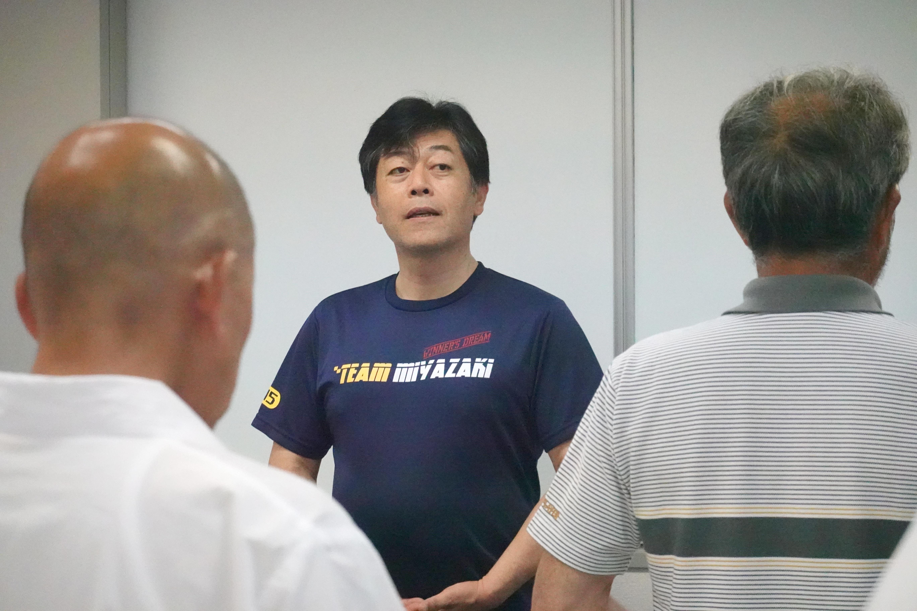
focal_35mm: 142
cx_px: 458
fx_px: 3617
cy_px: 306
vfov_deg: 9.7
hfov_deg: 14.4
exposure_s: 1/160
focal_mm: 51.61
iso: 5000
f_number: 4.5
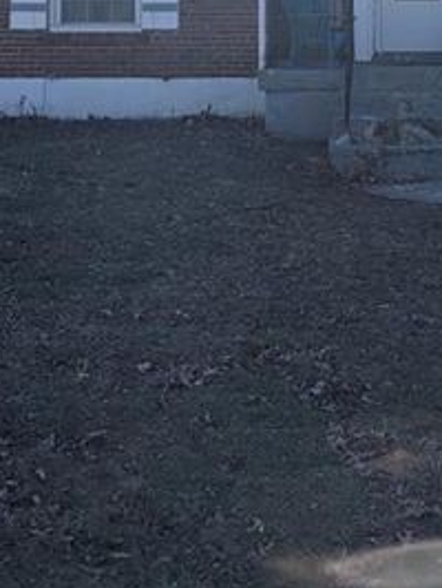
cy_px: 22
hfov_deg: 24.1
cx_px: 340
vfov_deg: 30.3
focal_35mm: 60
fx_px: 1020
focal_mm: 6.9
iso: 20
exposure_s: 1/3534
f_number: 1.68
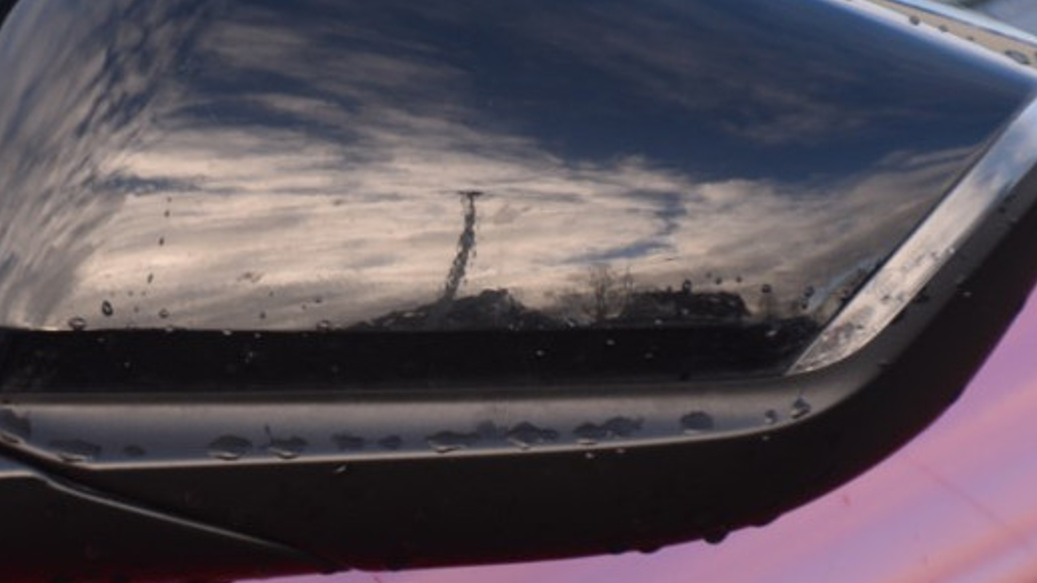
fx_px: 23063
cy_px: 277
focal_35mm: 839
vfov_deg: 1.4
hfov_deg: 2.6
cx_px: 380
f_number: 6.3
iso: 400
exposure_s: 1/250
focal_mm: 270
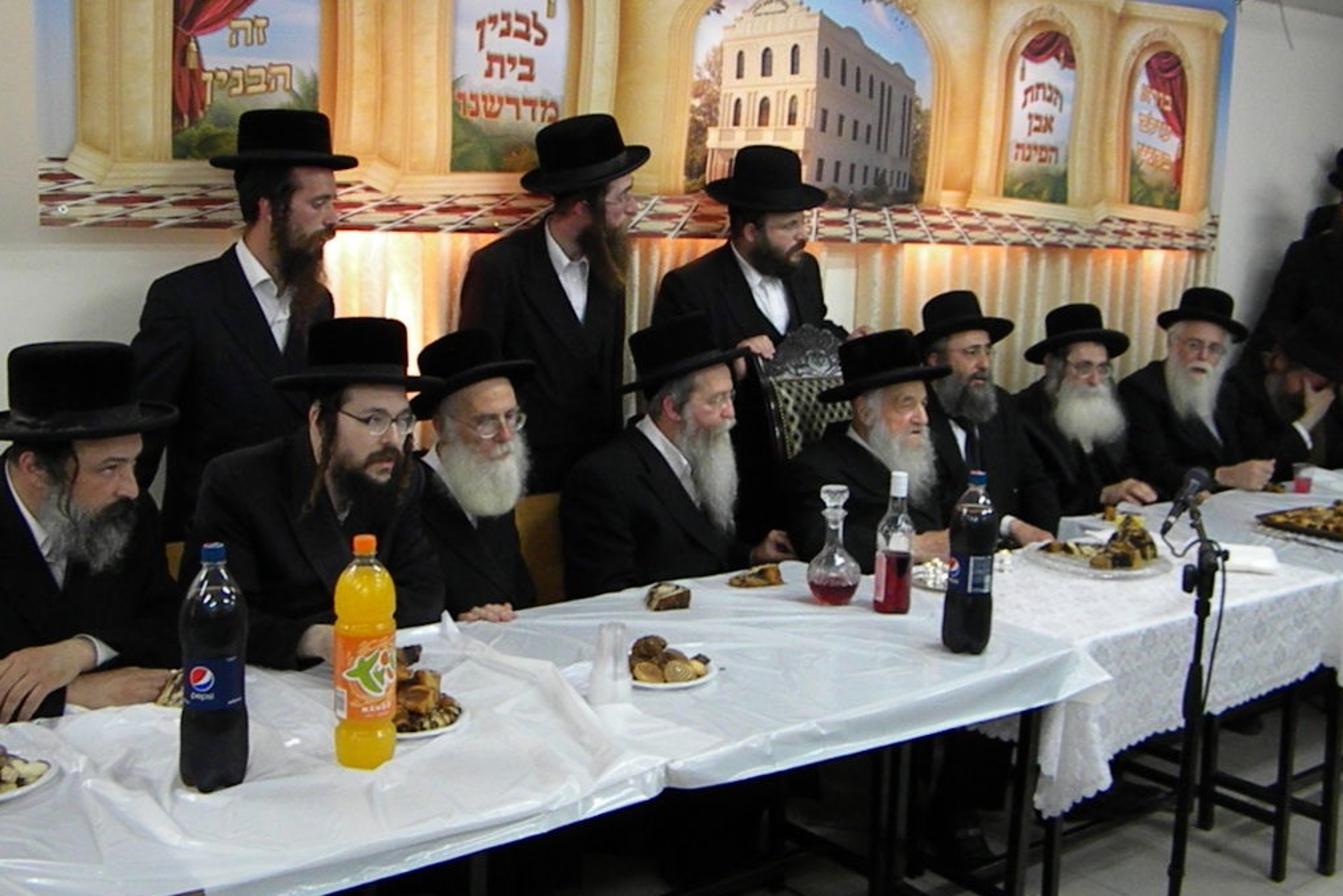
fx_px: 1418
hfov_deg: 50.7
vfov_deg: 35.0
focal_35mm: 38
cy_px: 413
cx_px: 677
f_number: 3.7
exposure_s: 1/70.6
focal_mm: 6.4
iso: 720
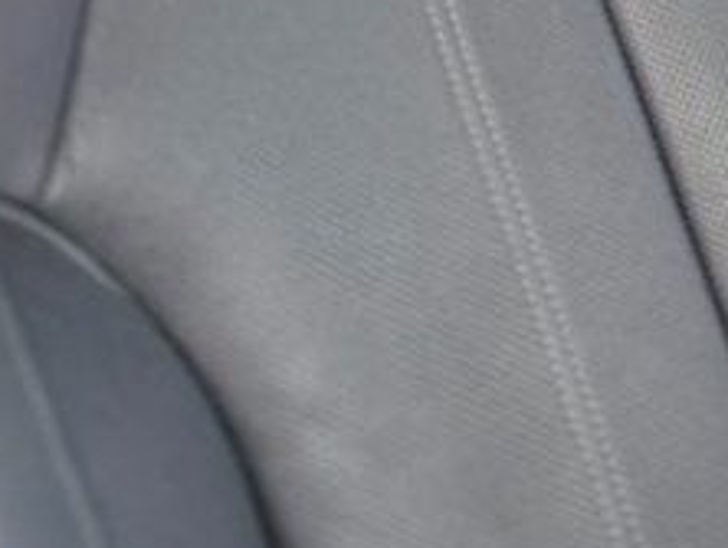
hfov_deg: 17.5
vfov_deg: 12.5
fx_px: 2232
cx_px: 915
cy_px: -509
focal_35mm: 106
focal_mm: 6.3
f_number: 1.7
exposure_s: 1/180
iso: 32
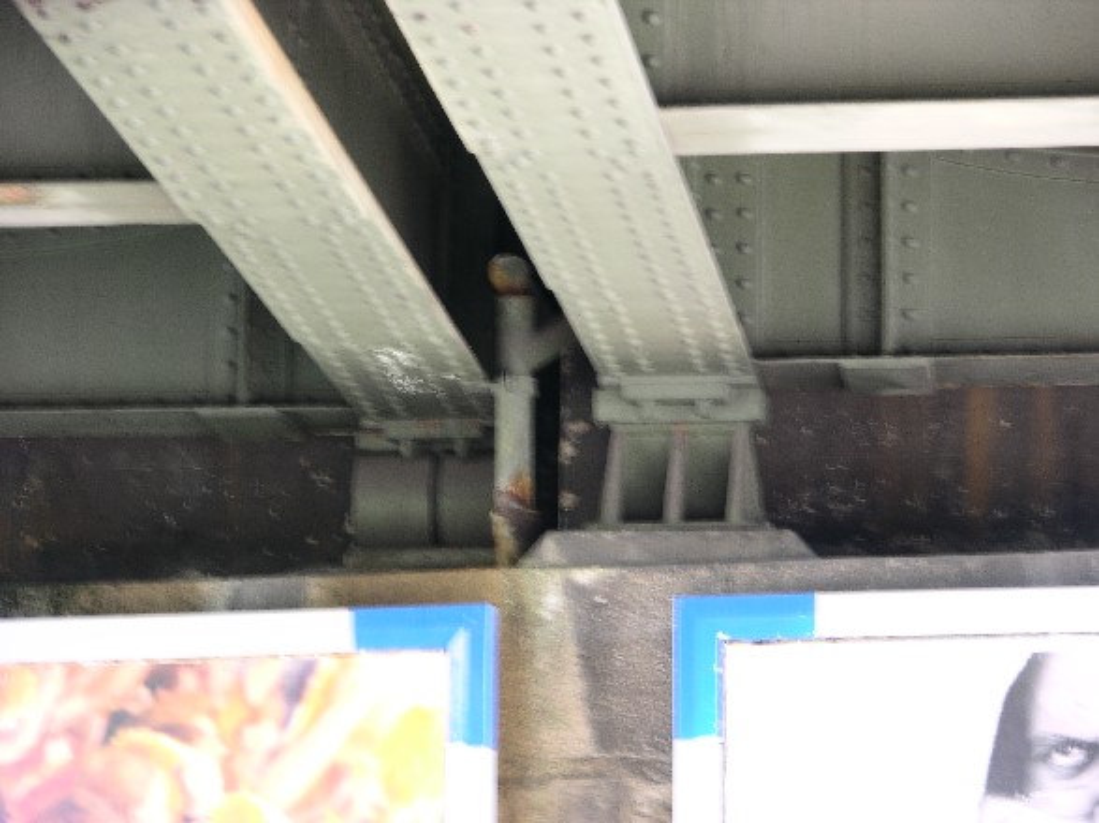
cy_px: 412
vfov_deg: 9.3
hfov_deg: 12.4
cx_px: 550
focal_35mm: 160
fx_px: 5079
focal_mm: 41.1
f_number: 3.9
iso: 50
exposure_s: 1/5.7
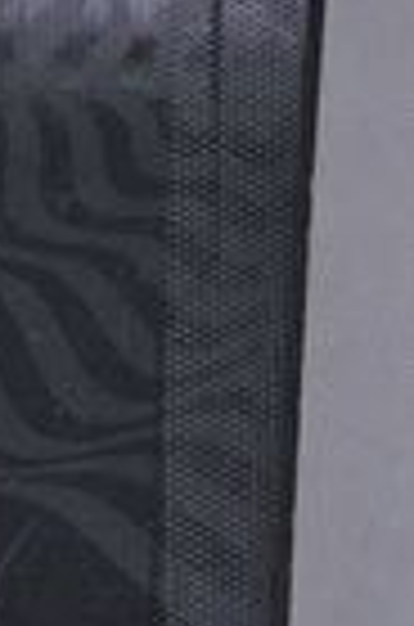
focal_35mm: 511
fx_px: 8852
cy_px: 531
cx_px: -254
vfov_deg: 4.0
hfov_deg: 2.7
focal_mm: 105
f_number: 11
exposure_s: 1/125
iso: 3200
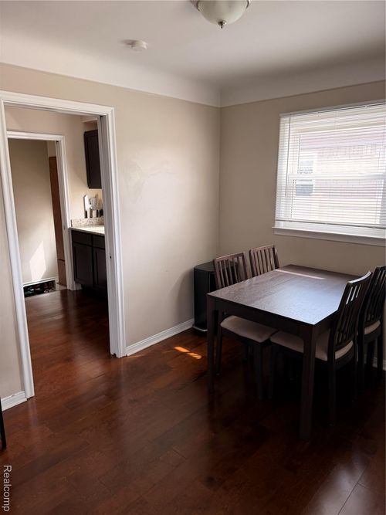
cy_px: 258
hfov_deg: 56.8
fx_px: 357
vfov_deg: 71.6
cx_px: 193
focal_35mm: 24
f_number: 1.78
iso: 125
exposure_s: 1/121
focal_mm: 6.76
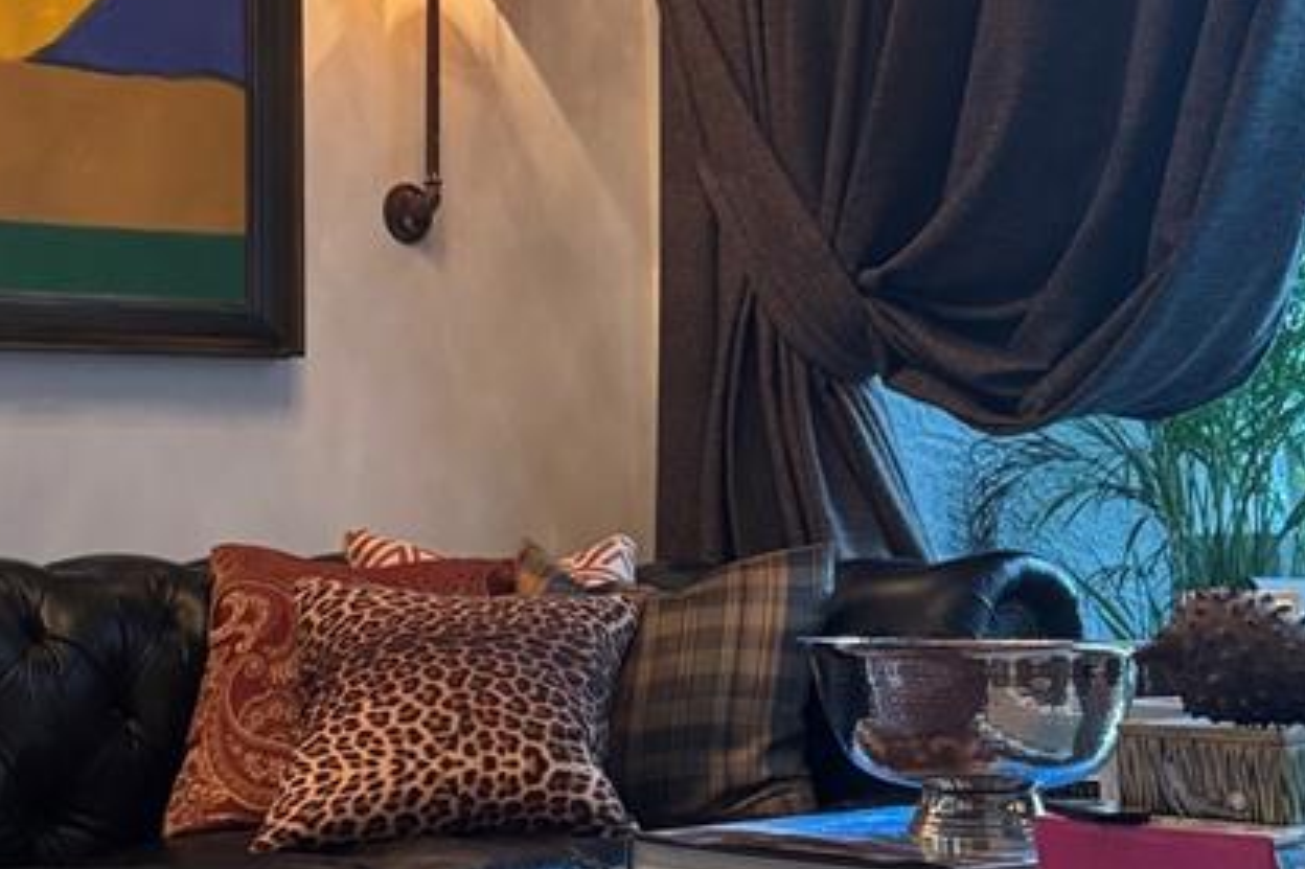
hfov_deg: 28.0
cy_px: -28
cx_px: 477
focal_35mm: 72
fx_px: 2609
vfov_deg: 18.4
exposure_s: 1/60
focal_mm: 6.76
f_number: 1.78
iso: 500
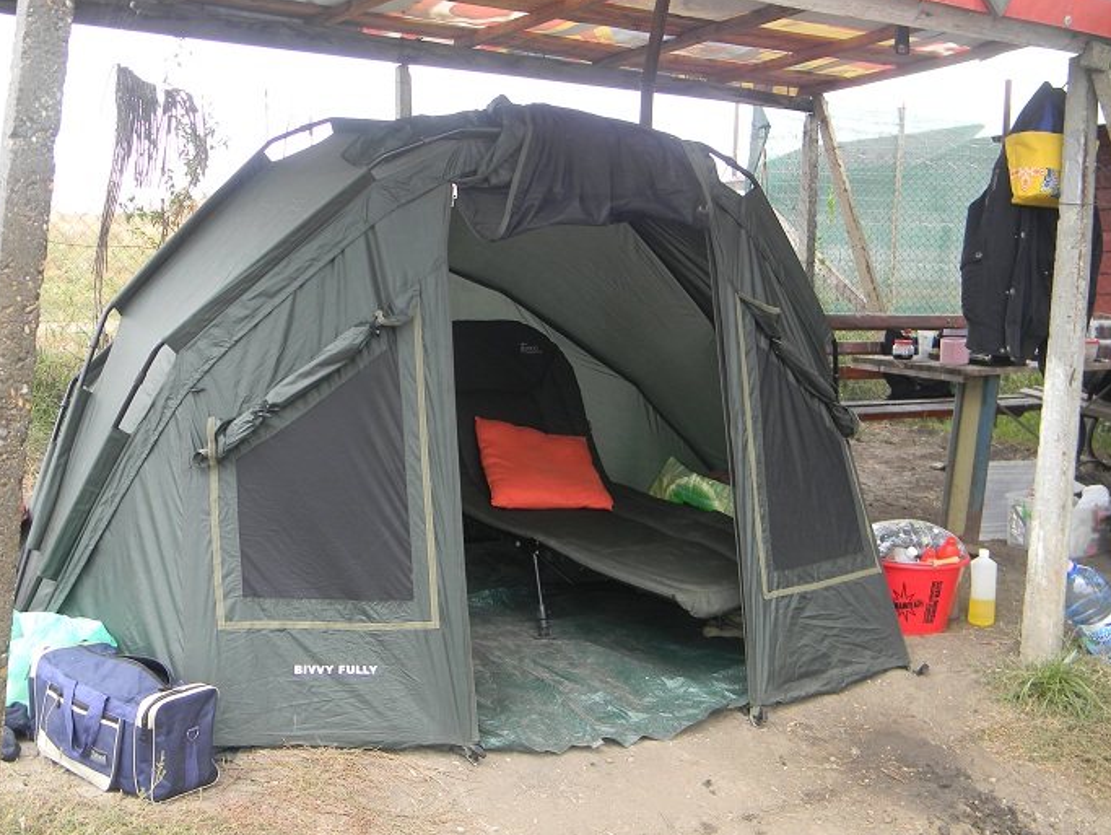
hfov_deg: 44.8
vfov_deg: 34.4
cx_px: 550
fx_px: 1349
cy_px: 418
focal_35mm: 42
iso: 80
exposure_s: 1/47.4
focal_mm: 7.3
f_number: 3.8
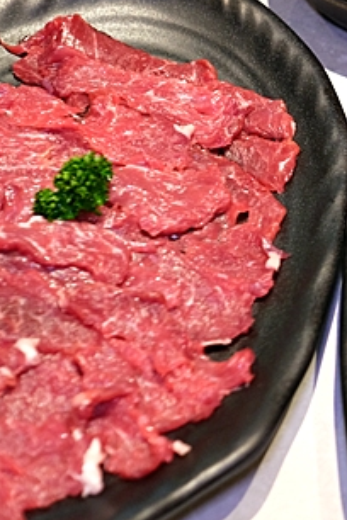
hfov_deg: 12.4
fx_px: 1489
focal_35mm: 103
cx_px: 575
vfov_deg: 19.7
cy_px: 151
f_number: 2.8
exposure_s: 1/56
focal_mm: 23
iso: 1000
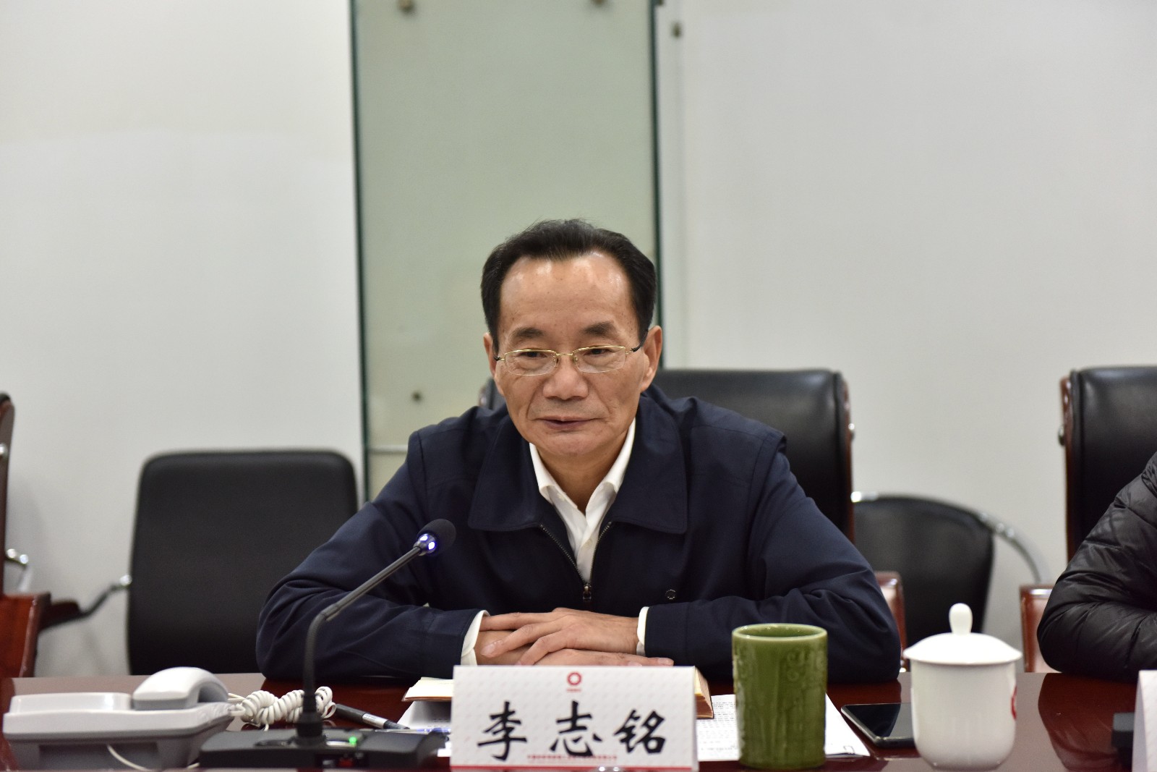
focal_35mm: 70
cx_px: 578
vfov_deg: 19.5
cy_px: 386
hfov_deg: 28.8
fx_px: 2250
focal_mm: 70
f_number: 2.8
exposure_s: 1/80
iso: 1250
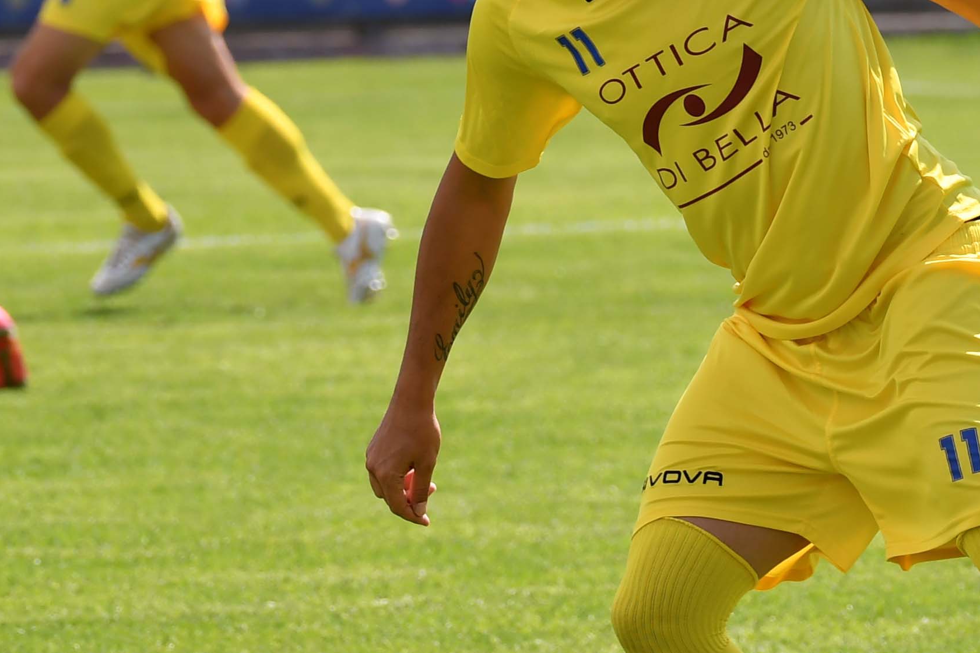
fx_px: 16497
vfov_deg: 2.3
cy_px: 270
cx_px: 605
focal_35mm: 606
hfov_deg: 3.4
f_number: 4
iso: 100
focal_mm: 122
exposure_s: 1/1250
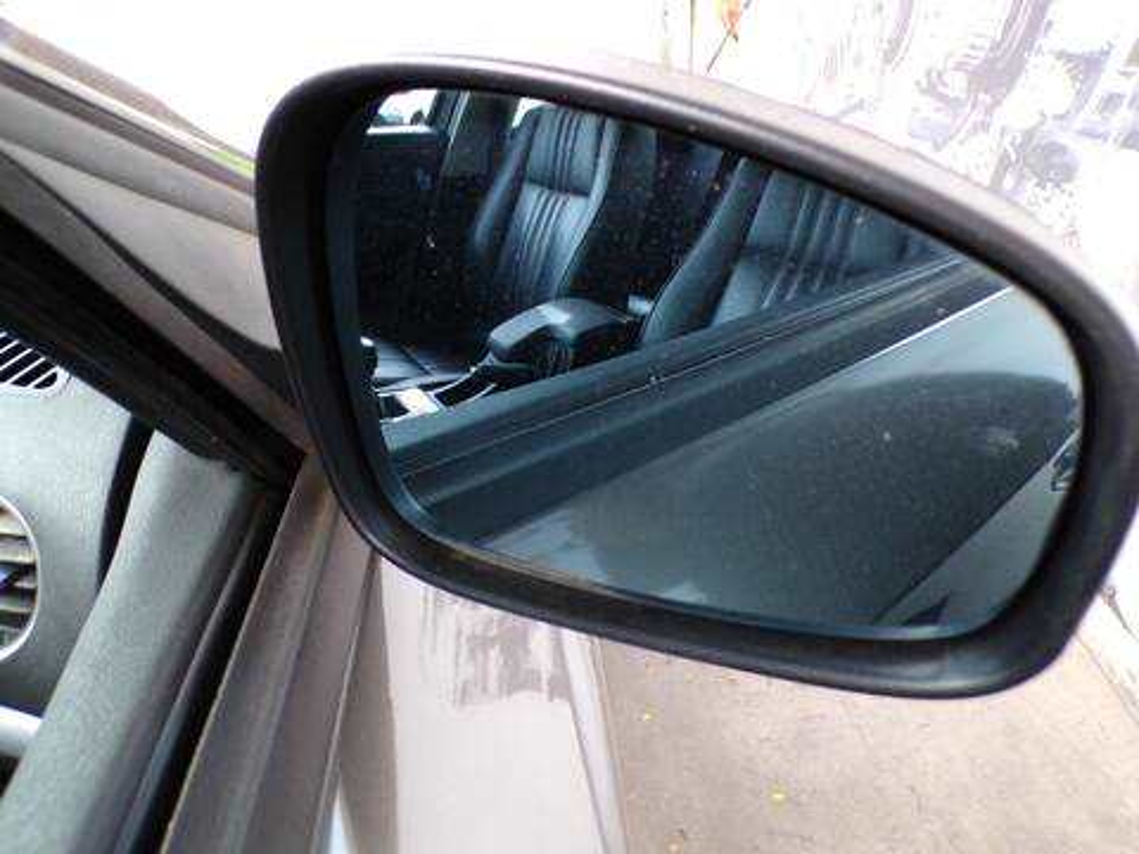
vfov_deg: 56.8
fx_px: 790
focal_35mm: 24
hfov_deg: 71.6
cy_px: 427
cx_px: 570
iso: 100
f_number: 3
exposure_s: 1/45
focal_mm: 4.3
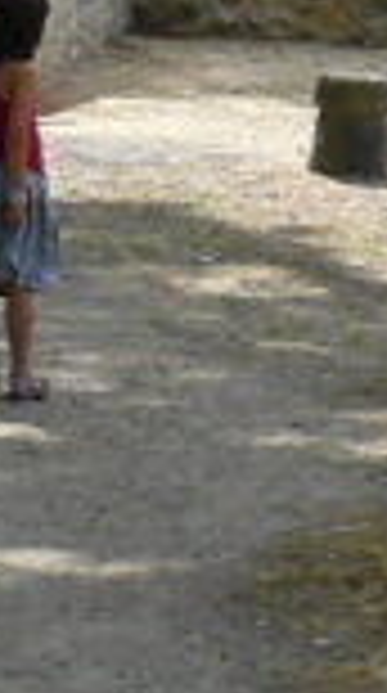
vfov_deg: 8.8
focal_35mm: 245
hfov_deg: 4.3
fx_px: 4494
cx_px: 1840
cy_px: 126
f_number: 5.6
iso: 100
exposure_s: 1/250
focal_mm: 6
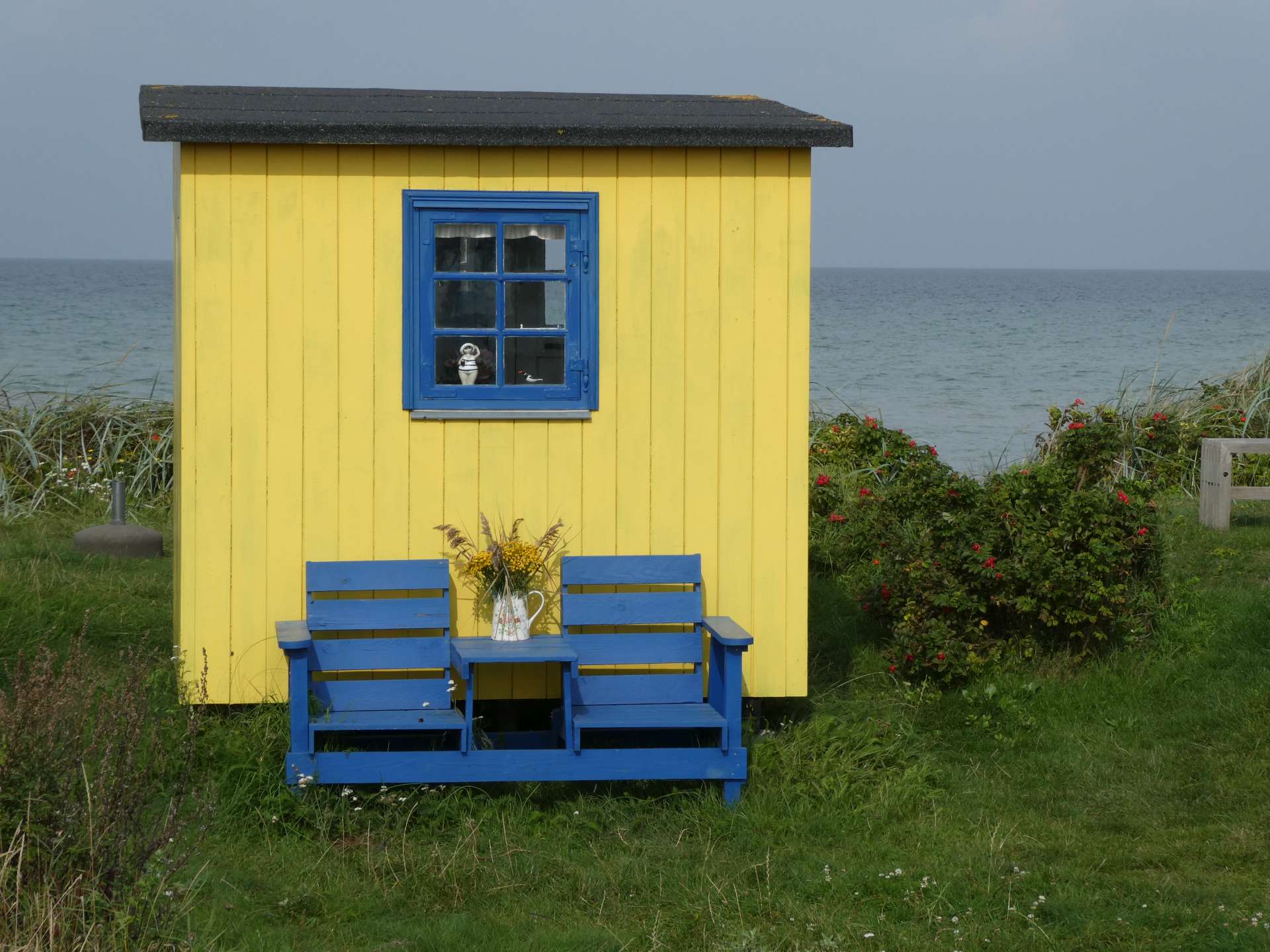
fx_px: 3889
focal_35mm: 106
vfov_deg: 14.0
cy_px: 476
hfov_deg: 18.5
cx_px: 635
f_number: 5.1
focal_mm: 19
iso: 80
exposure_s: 1/800
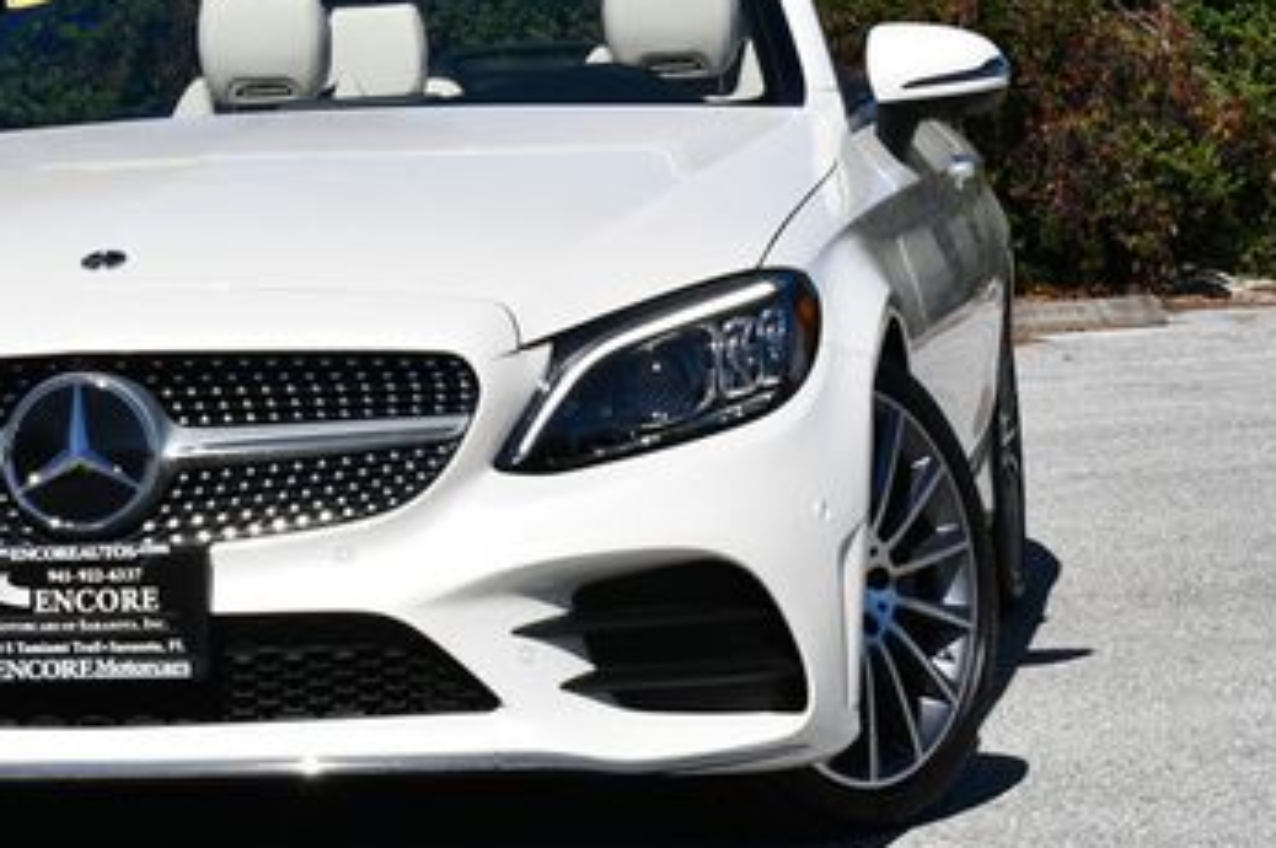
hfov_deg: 16.2
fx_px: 4462
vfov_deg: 10.8
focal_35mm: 126
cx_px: 288
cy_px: 236
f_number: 10
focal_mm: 34
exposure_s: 1/400
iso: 100
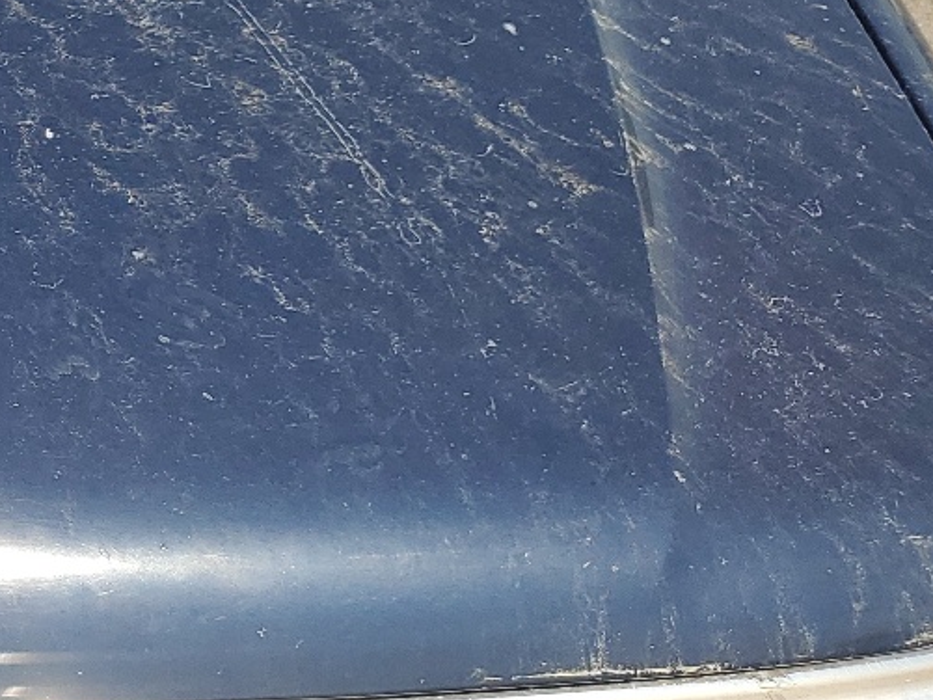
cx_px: -456
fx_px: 2238
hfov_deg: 20.3
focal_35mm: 83
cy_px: 227
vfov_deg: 17.7
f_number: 1.5
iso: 50
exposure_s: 1/2000
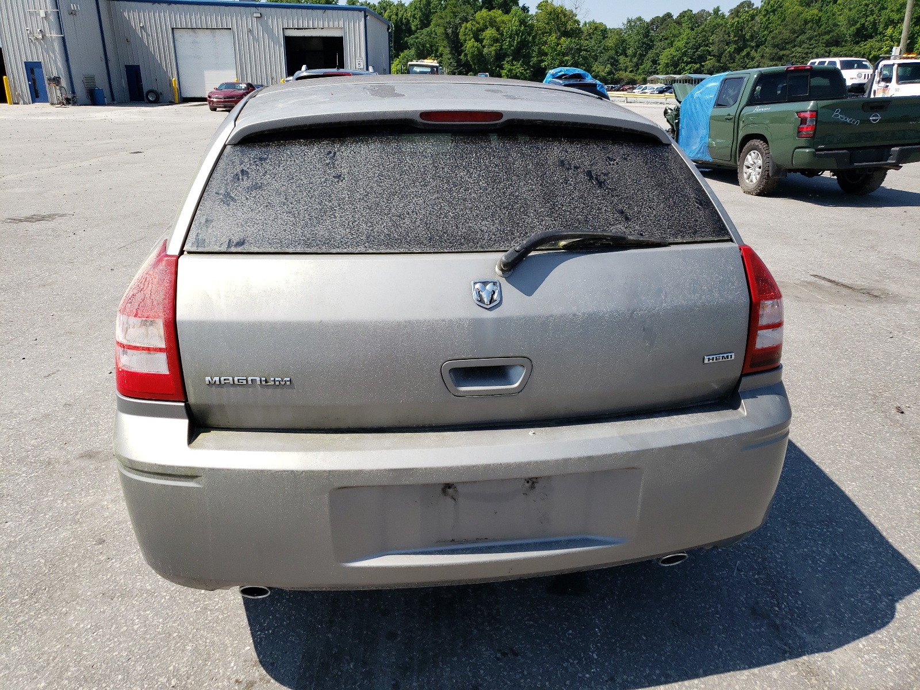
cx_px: 460
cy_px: 345
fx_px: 691
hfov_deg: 67.3
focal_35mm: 26
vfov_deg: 53.1
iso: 50
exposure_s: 1/2500
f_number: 1.5
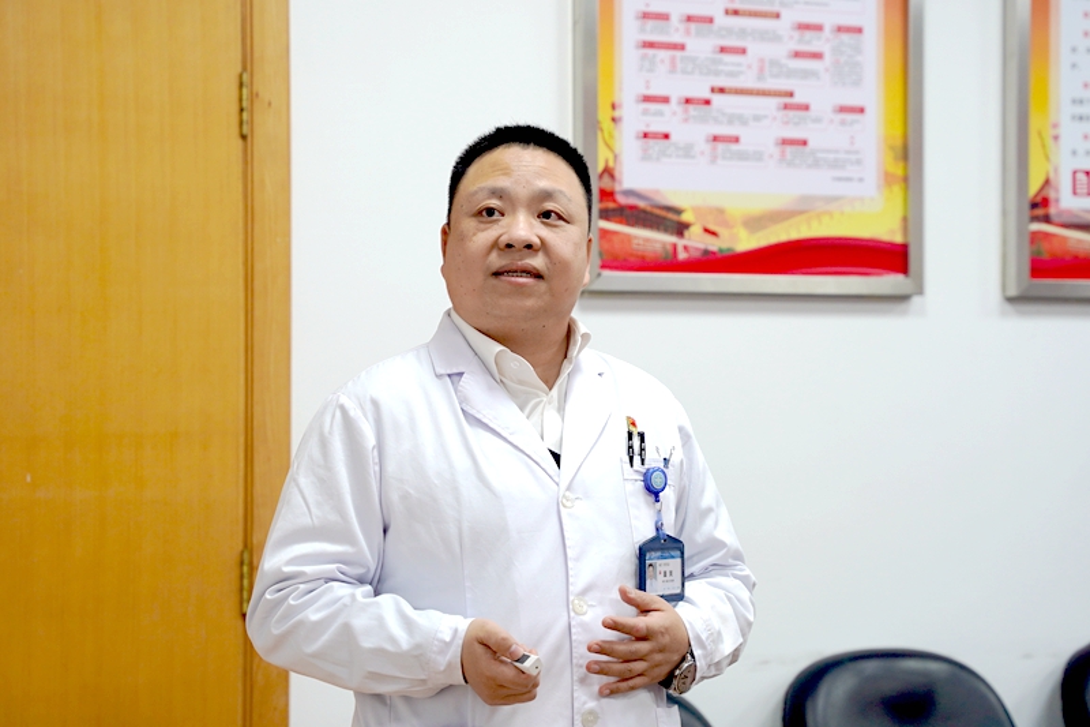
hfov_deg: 28.8
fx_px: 2119
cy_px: 364
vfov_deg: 19.4
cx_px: 545
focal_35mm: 70
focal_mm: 70
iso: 640
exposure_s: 1/160
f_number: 4
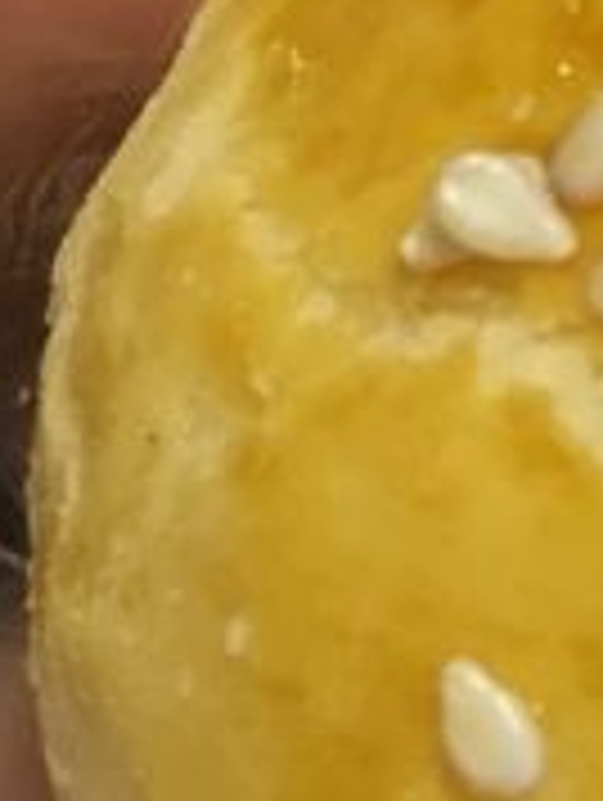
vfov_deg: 17.0
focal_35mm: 114
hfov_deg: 12.2
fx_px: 2641
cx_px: 1010
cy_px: 724
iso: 125
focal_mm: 4.15
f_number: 2.2
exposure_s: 1/8
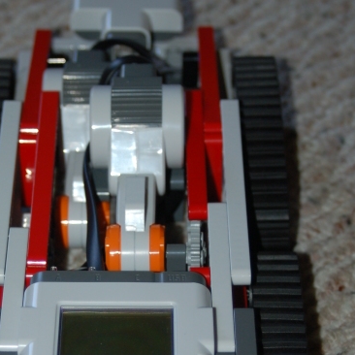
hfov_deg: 12.8
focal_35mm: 136
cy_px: 264
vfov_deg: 12.8
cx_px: 125
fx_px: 1578
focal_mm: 52
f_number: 5
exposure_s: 1/60
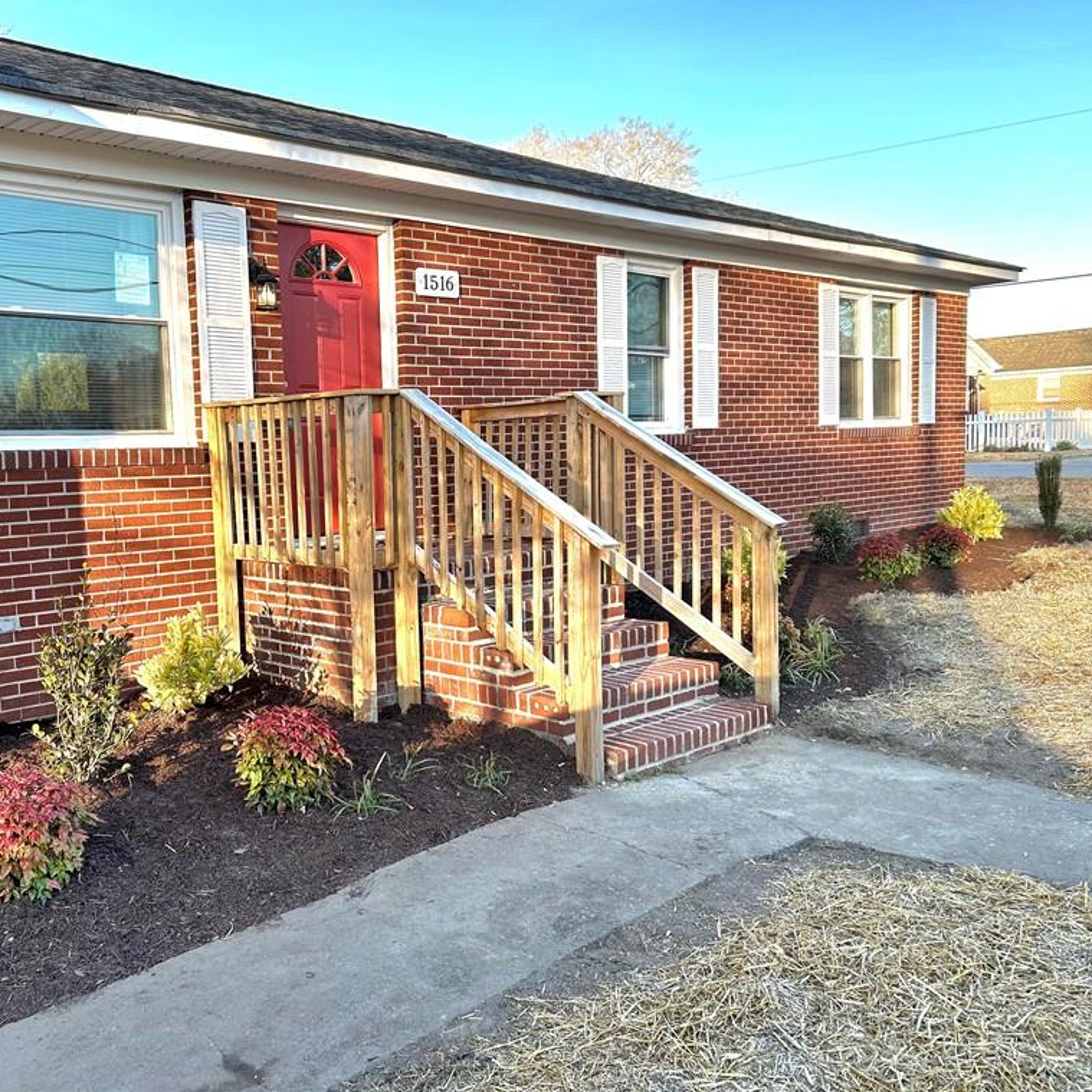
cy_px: 541
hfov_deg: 51.7
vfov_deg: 52.5
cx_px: 381
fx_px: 1106
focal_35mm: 31
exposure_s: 1/455
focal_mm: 5.7
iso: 50
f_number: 1.5
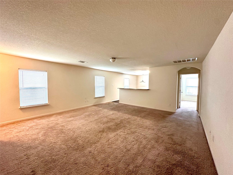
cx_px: 116
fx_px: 94
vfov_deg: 85.7
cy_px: 88
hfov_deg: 102.1
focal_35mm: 14
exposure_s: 1/60
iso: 400
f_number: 2.2
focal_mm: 2.22
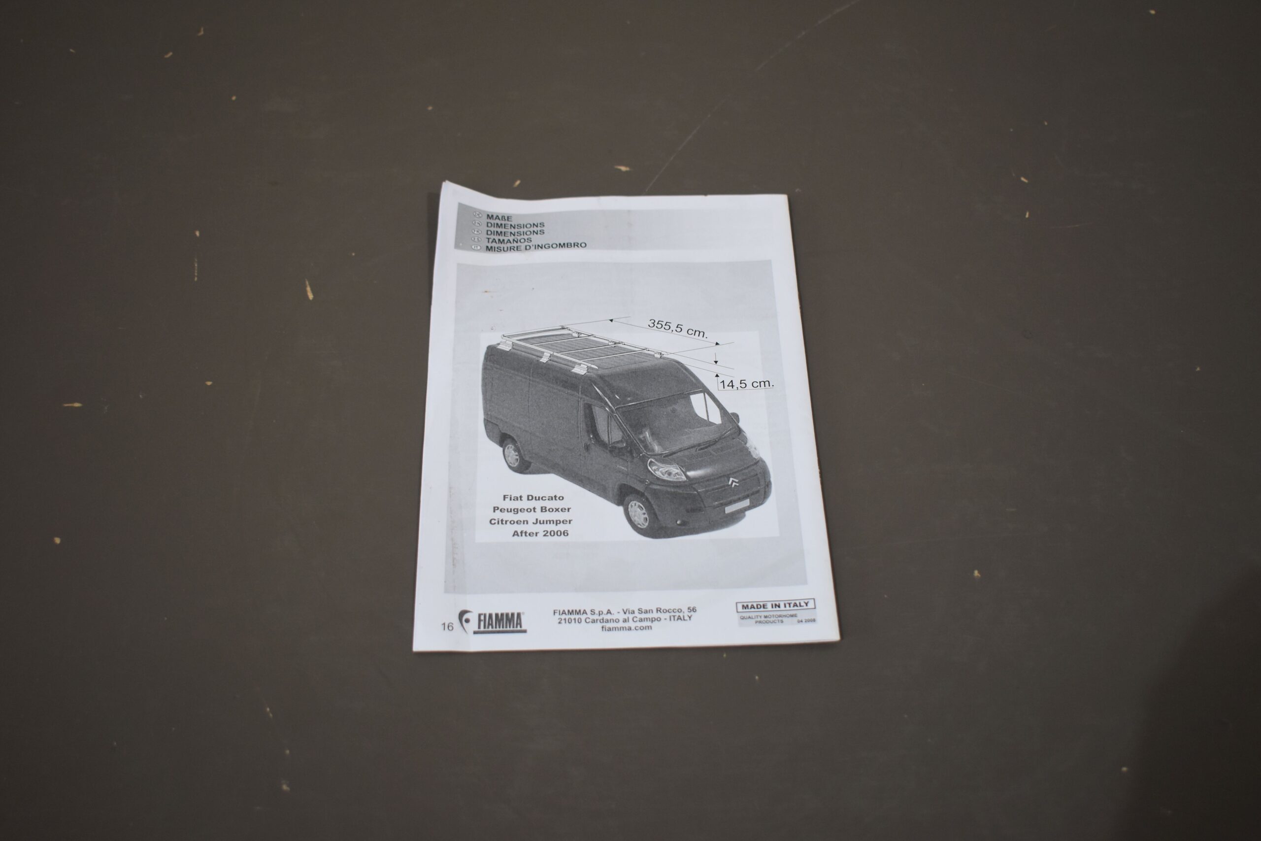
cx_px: 630
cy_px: 420
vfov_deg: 31.9
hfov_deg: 46.4
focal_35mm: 42
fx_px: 1471
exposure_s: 1/250
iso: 560
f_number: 4.2
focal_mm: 28
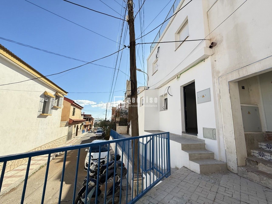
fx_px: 110
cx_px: 136
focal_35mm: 14
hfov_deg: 102.1
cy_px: 102
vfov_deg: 85.7
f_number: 2.2
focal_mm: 2.22
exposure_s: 1/1698
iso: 64
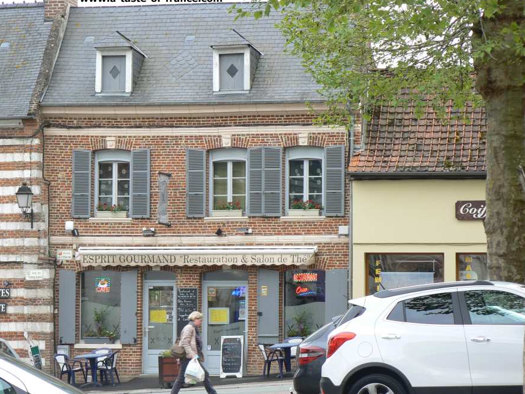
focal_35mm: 130
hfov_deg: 15.2
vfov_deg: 11.4
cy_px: 193
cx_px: 266
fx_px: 1971
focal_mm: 21.2
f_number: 4
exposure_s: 1/60
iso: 80
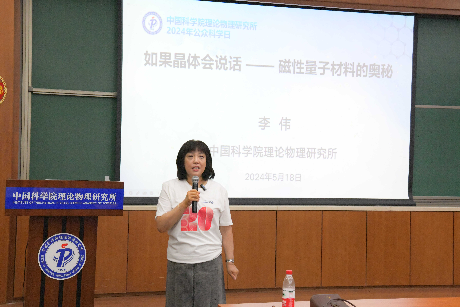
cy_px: 154
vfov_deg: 22.6
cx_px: 230
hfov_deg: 33.4
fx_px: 767
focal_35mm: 60
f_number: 9
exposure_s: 1/160
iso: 18000
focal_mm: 60
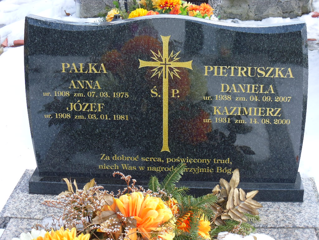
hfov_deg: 28.6
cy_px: 120
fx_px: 627
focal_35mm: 68
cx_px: 160
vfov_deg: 21.6
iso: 80
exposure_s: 1/90
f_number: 4.2
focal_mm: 12.22
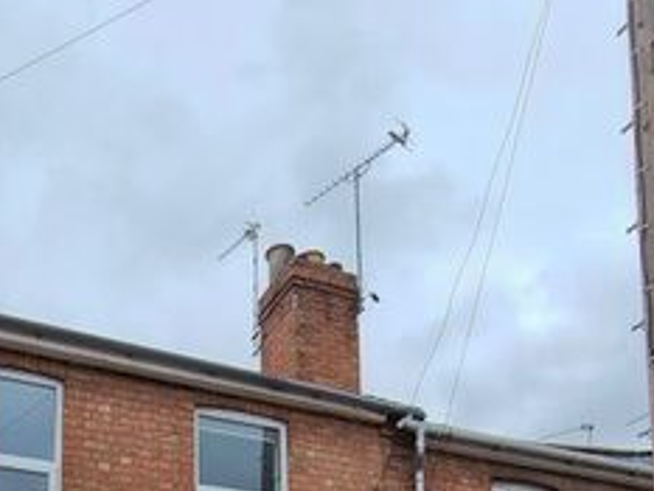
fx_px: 737
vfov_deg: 28.7
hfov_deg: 45.8
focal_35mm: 39
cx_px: 149
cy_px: 669
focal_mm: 2.2
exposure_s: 1/1012
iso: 50
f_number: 2.2
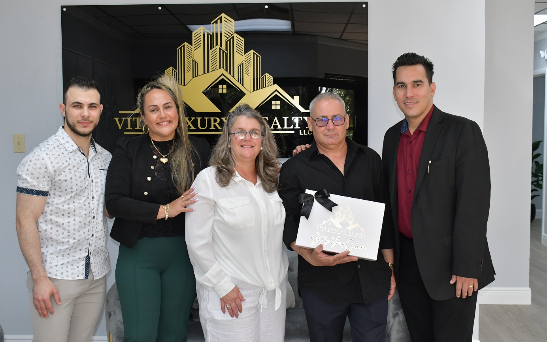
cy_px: 169
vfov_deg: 31.2
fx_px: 611
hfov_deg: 48.2
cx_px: 273
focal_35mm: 41
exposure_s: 1/250
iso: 1600
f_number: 4.5
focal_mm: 27
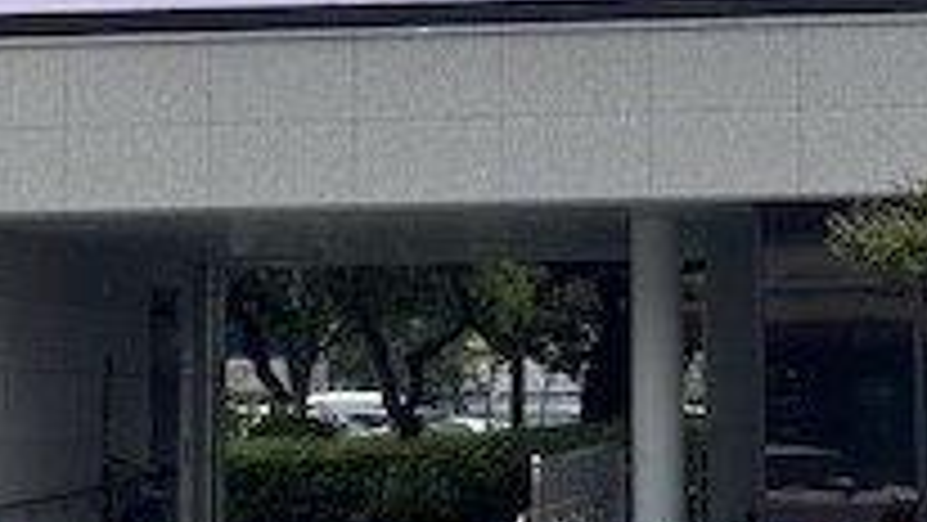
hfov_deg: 14.1
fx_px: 3737
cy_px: -126
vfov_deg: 7.9
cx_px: 662
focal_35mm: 152
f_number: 1.78
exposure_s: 1/4975
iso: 64
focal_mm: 6.76
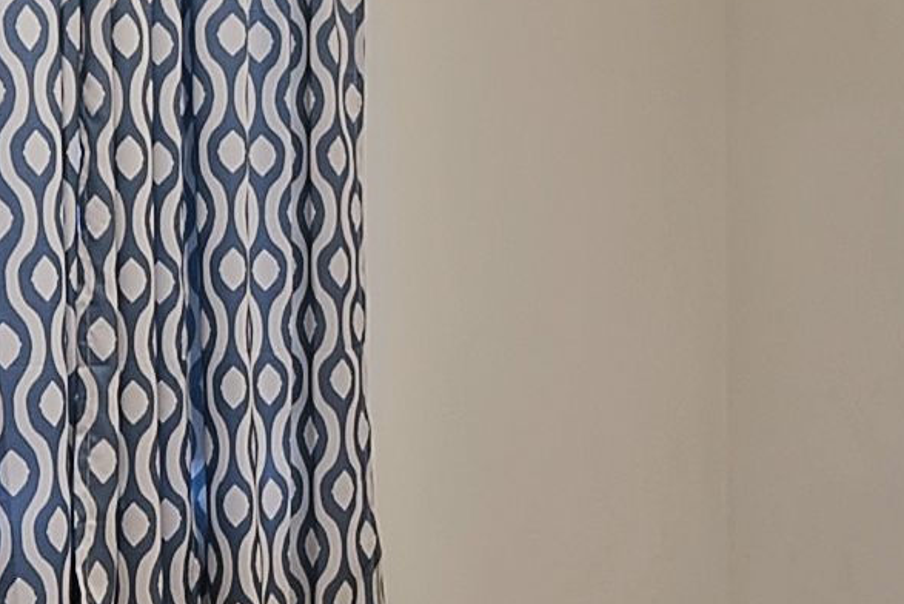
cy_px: 170
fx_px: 2135
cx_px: 948
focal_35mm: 85
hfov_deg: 22.8
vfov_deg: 16.0
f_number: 9
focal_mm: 12
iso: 640
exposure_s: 1.3
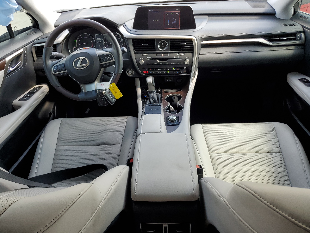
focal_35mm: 26
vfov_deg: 53.1
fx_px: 233
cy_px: 116
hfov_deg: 67.3
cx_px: 155
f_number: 1.5
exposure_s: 1/172
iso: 50
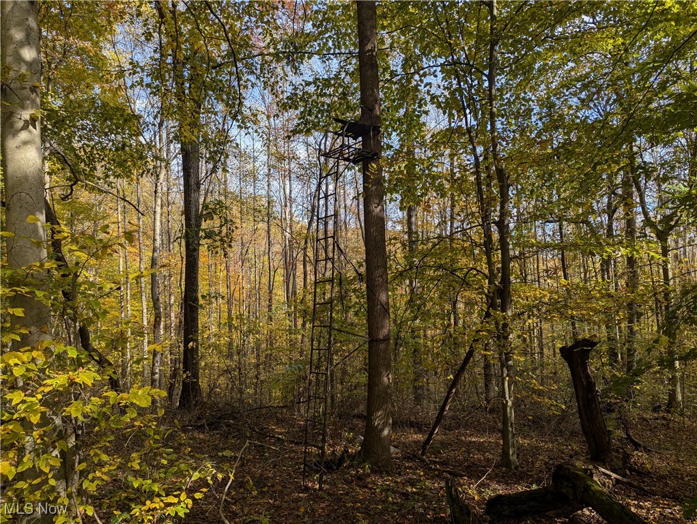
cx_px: 348
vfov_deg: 56.9
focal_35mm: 24
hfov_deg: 71.5
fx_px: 484
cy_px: 262
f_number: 1.85
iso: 43
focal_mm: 6.81
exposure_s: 1/770
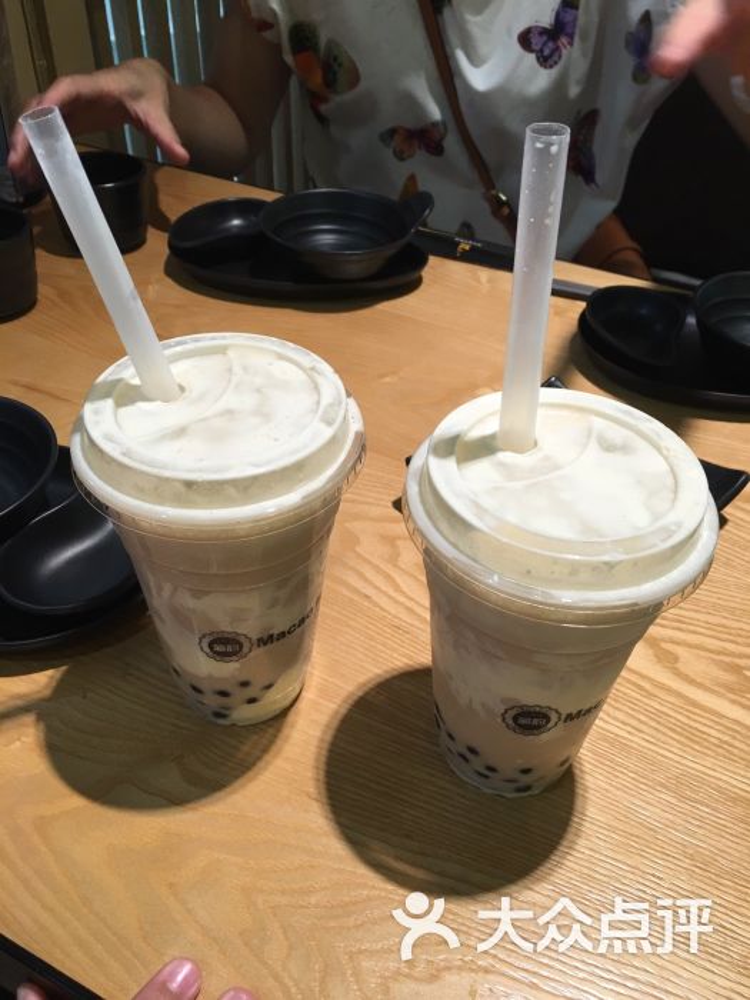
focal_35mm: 29
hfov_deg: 48.2
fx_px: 838
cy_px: 500
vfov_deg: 61.7
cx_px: 375
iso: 32
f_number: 2.2
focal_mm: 4.15
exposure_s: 1/33
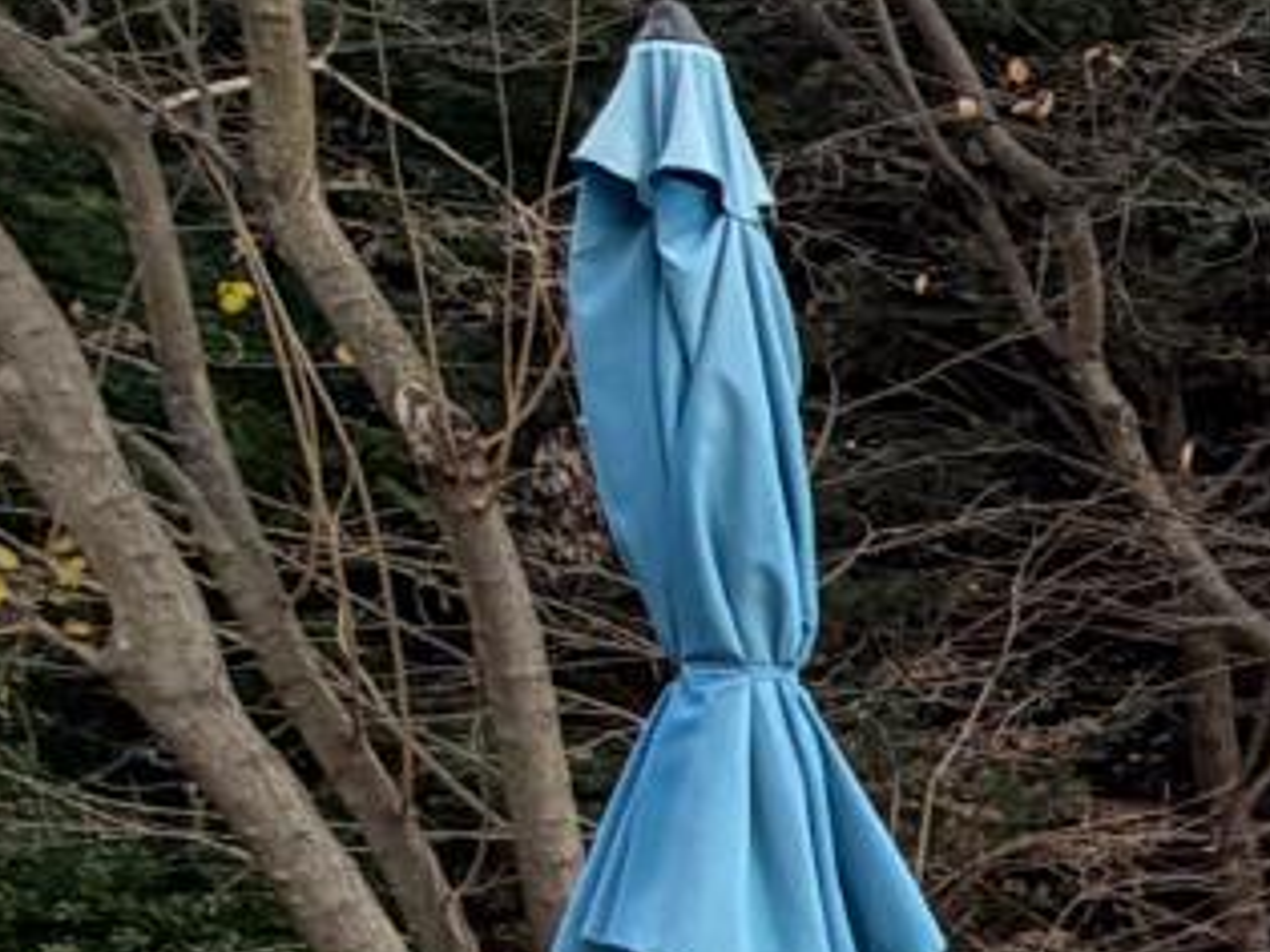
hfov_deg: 13.6
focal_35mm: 91
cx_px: 3242
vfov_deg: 15.7
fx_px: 3337
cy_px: 1073
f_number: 2.2
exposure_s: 1/197
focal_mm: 2.22
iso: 40
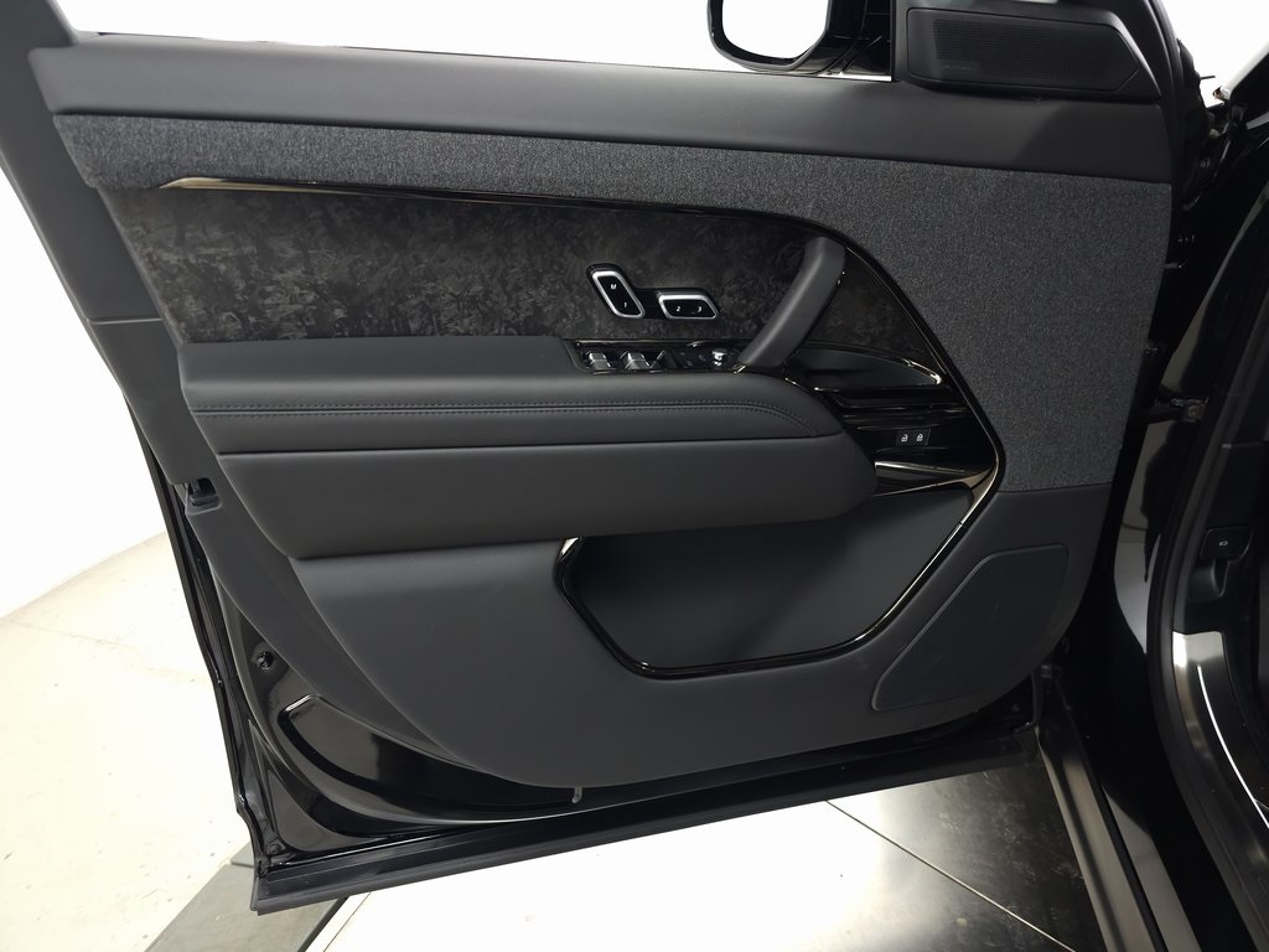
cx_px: 634
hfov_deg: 73.9
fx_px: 843
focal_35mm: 23
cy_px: 476
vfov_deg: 58.9
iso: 160
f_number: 1.7
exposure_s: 1/60
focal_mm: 6.3
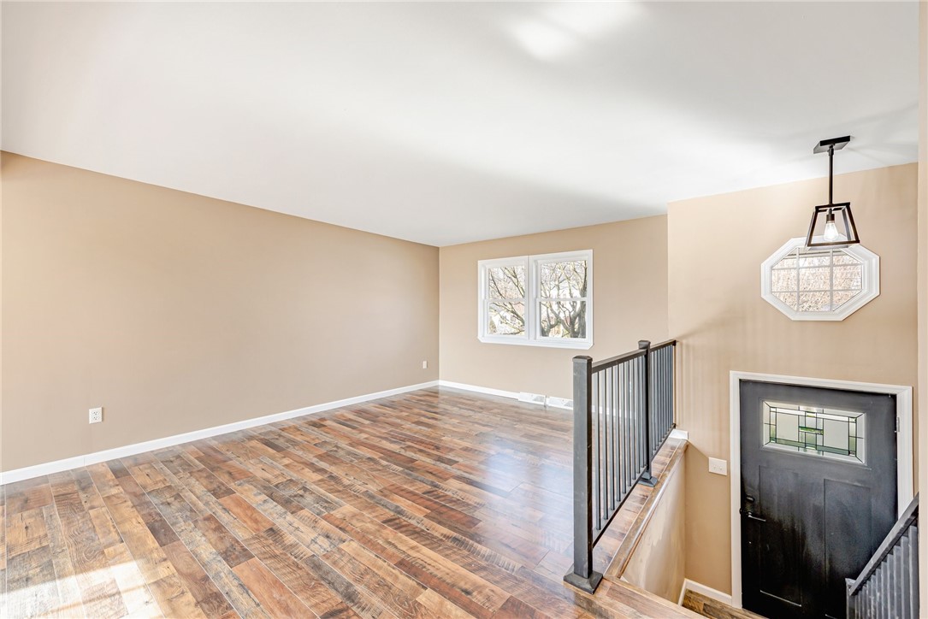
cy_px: 310
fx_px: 361
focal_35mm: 14
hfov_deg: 104.2
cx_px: 464
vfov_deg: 81.2
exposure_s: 1/20
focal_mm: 14
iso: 50
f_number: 11
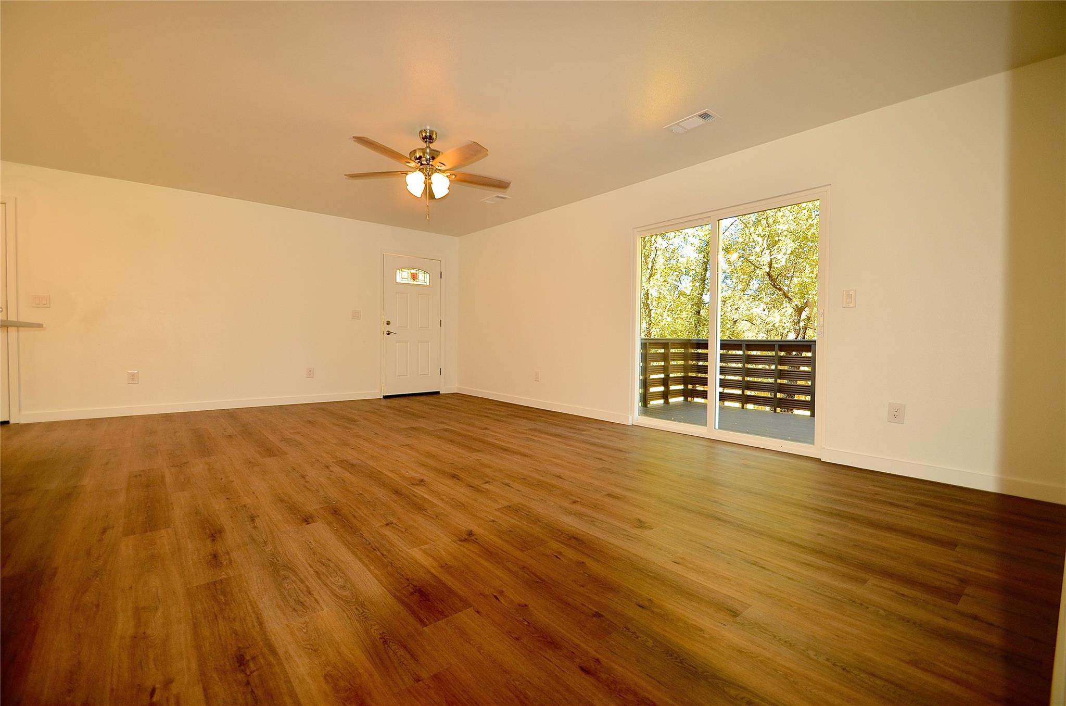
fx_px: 443
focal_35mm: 15
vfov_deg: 77.1
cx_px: 533
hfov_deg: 100.5
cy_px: 353
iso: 100
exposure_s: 1/60
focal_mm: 10
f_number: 3.5
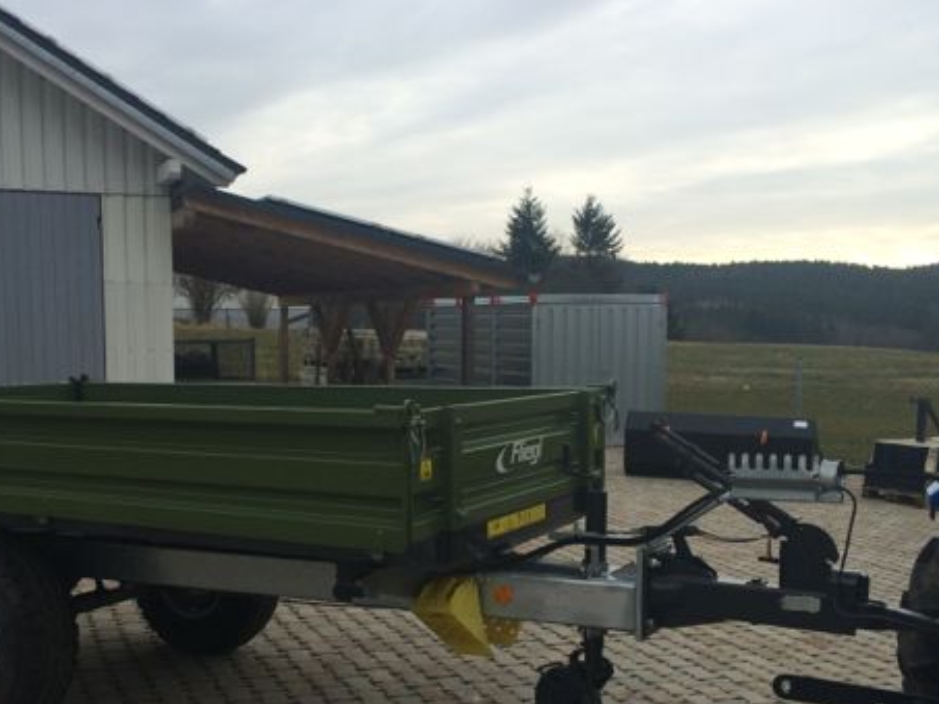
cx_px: 371
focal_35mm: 41
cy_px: 445
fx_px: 1112
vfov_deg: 34.9
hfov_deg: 45.5
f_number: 2.2
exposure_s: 1/789
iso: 32
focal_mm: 4.15
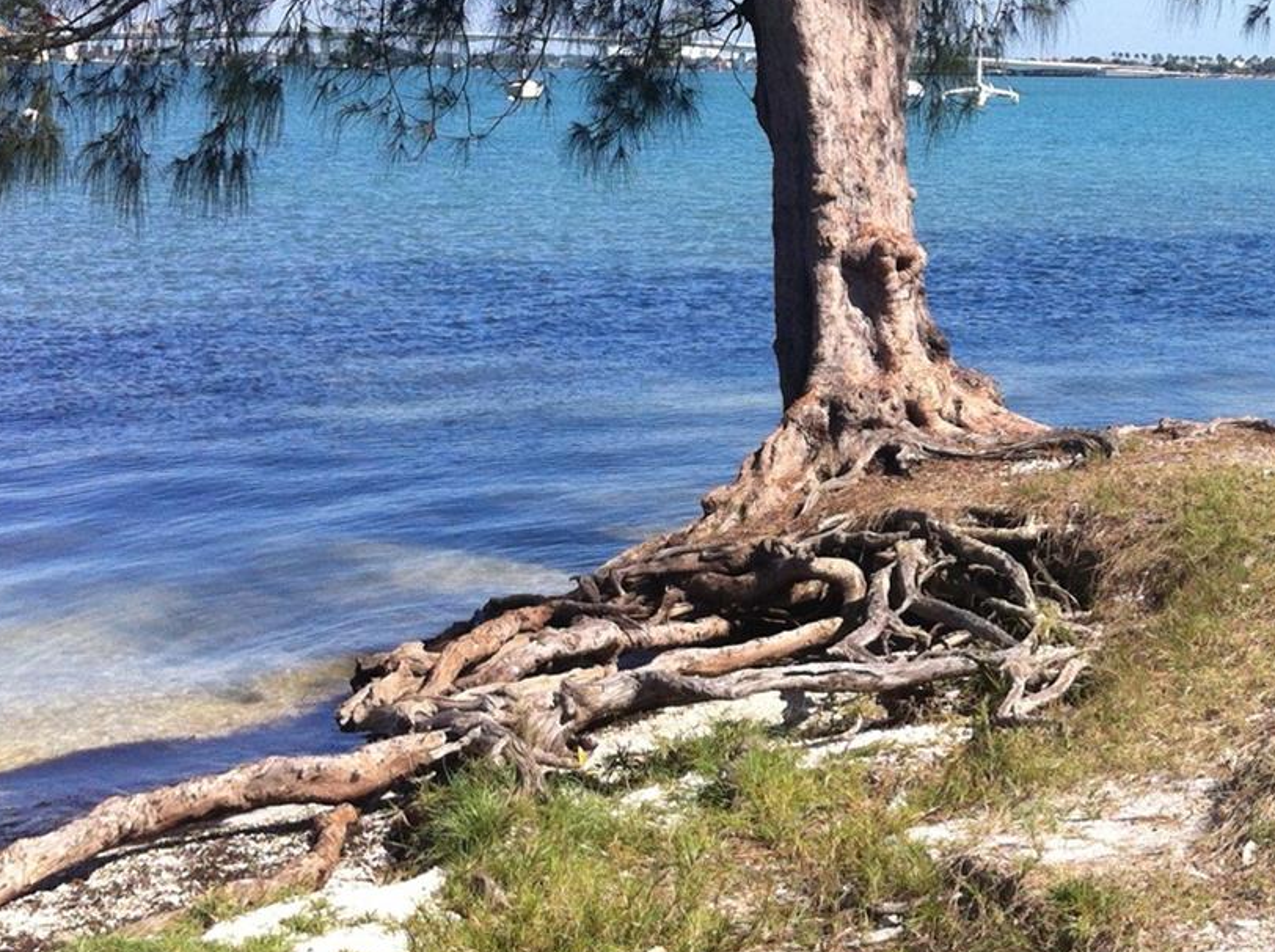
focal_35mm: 69
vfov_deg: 21.0
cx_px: 1094
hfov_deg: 27.4
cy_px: 200
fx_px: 2537
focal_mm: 3.85
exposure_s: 1/1175
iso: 80
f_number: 2.8
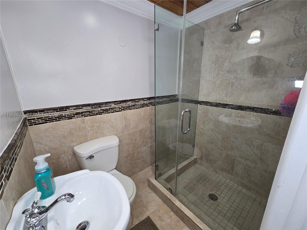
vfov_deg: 89.9
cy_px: 115
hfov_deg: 106.2
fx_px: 115
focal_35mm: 13
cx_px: 154
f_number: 2.2
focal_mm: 2.2
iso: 125
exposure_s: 1/60
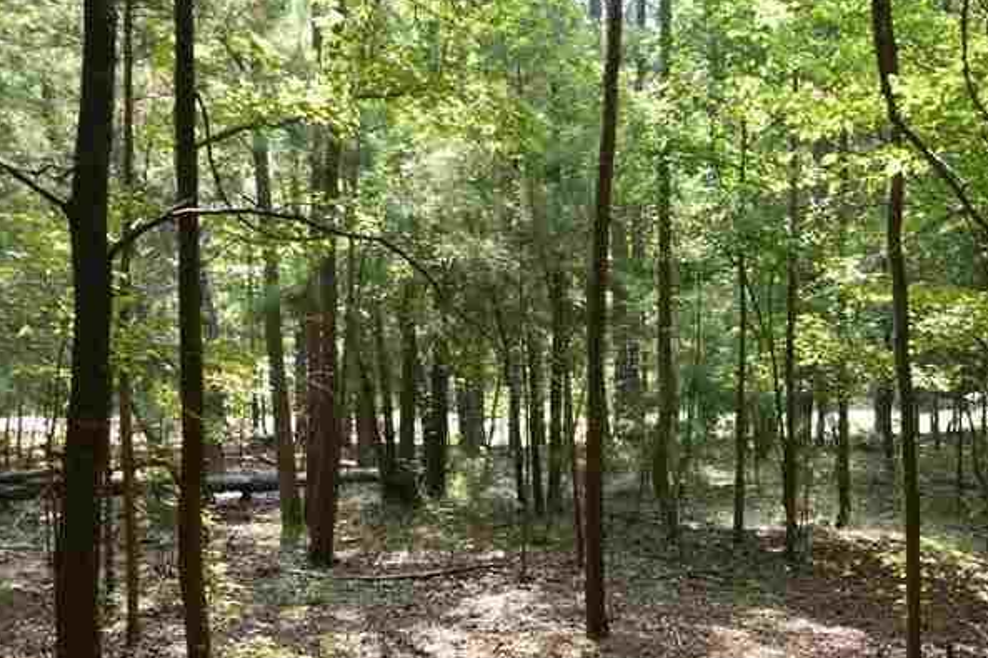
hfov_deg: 46.0
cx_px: 600
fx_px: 1154
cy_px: 409
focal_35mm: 42
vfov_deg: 31.7
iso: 400
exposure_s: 1/250
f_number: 4.5
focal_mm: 13
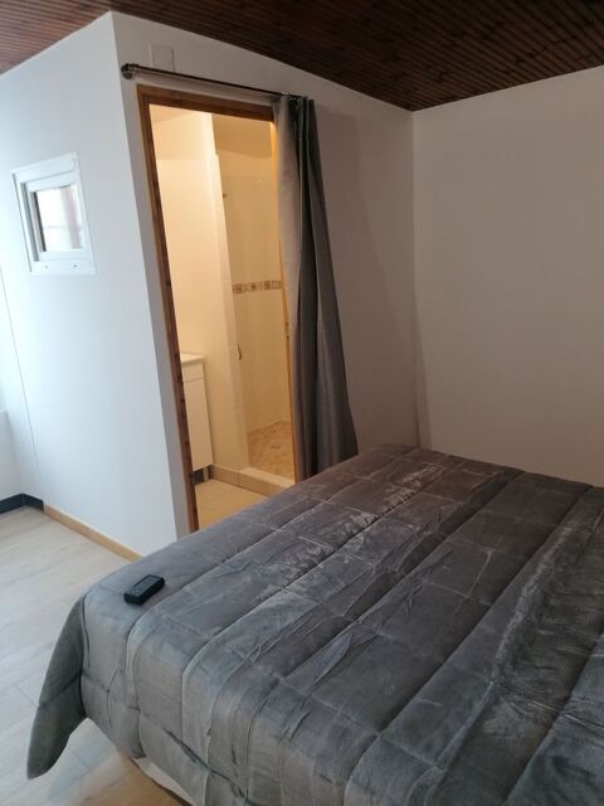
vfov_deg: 65.3
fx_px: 628
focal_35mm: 27
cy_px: 403
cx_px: 302
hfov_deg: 51.4
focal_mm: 4.75
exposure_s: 1/33.3
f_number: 1.8
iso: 200
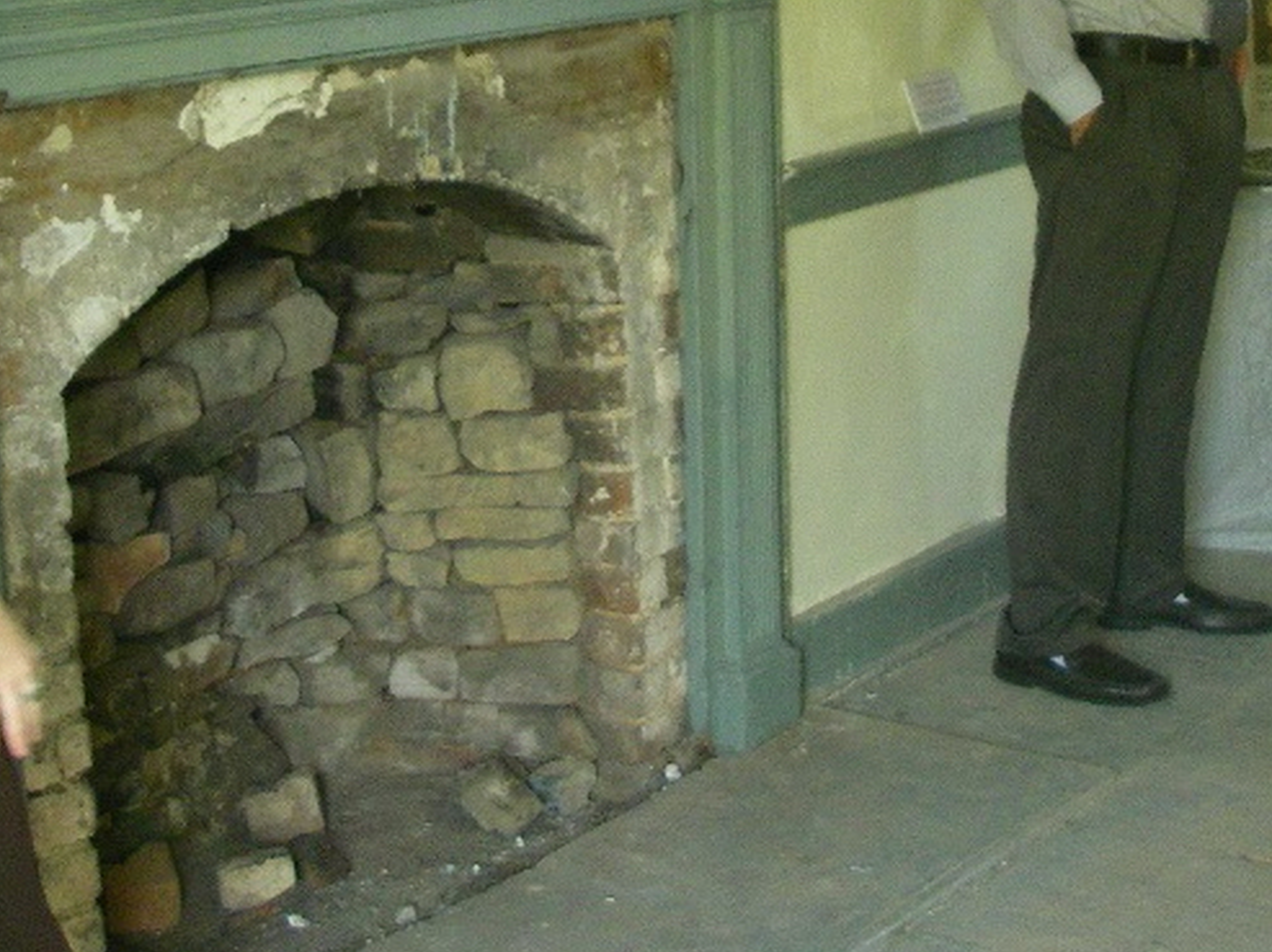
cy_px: 132
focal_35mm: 79
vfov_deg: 18.4
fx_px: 2901
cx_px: 655
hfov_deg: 24.7
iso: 250
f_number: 3.3
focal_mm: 6.3
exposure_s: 1/50
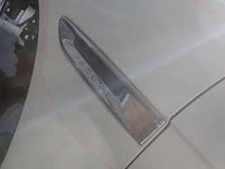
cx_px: 60
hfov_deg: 27.8
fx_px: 449
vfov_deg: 21.0
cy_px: 139
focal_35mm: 69
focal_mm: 5.4
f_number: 3.2
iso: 100
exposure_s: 1/160
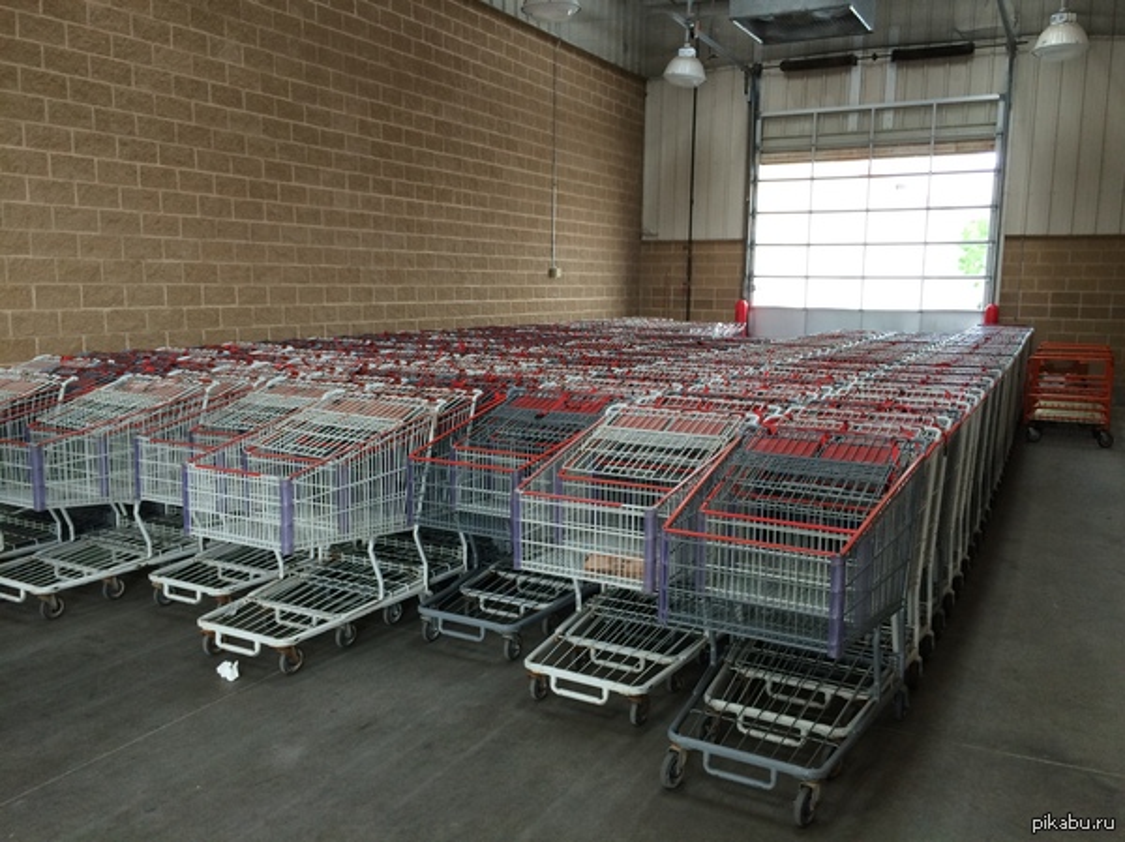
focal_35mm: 30
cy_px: 421
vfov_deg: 46.7
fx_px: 974
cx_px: 562
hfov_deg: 60.0
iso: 50
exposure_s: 1/30
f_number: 2.2
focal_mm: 4.12
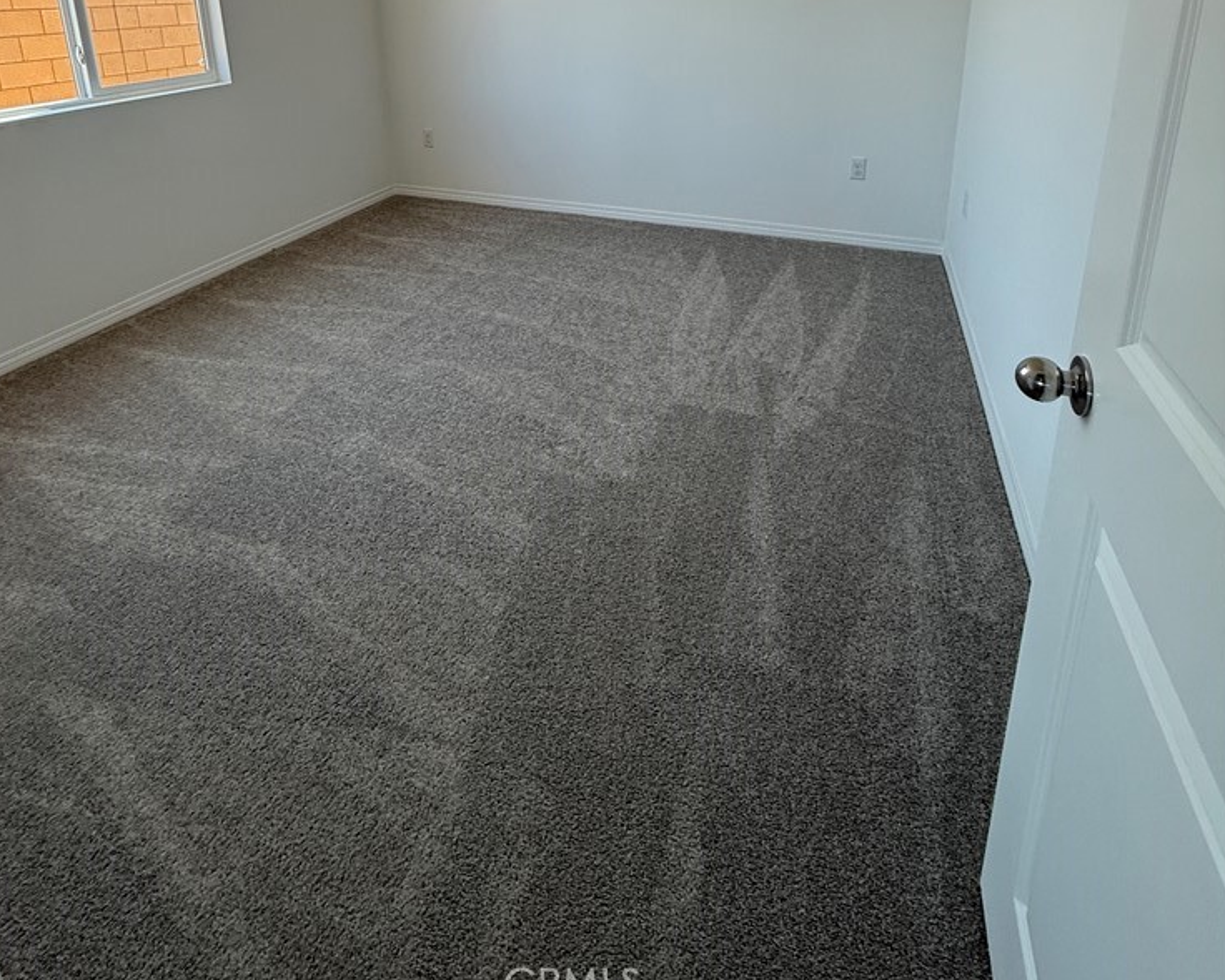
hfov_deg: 83.3
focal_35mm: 19
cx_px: 594
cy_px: 155
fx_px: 689
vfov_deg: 62.8
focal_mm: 2.22
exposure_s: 1/99
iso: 125
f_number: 2.2
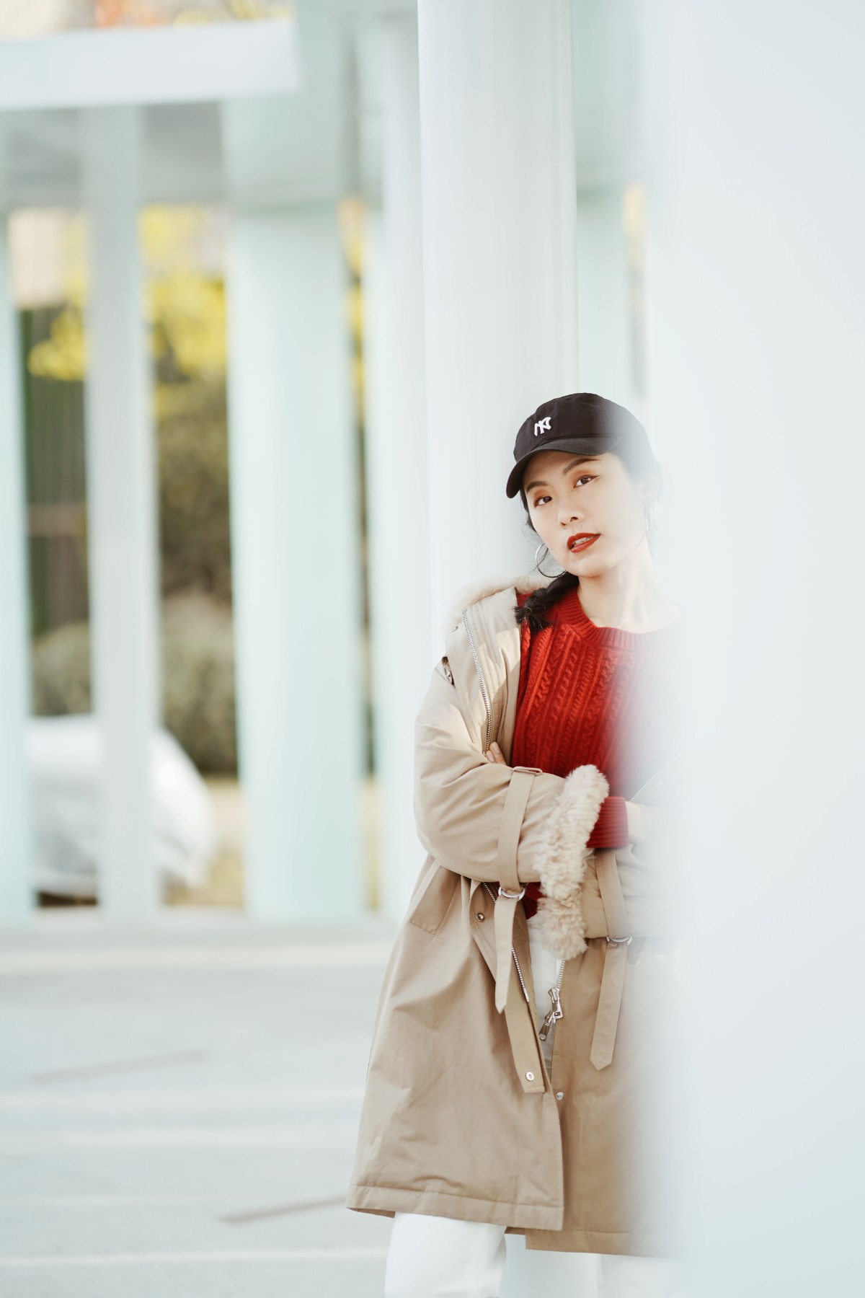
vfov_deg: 23.9
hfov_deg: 16.1
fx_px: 3063
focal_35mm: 85
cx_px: 432
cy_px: 649
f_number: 1.4
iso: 100
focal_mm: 85
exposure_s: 1/1600
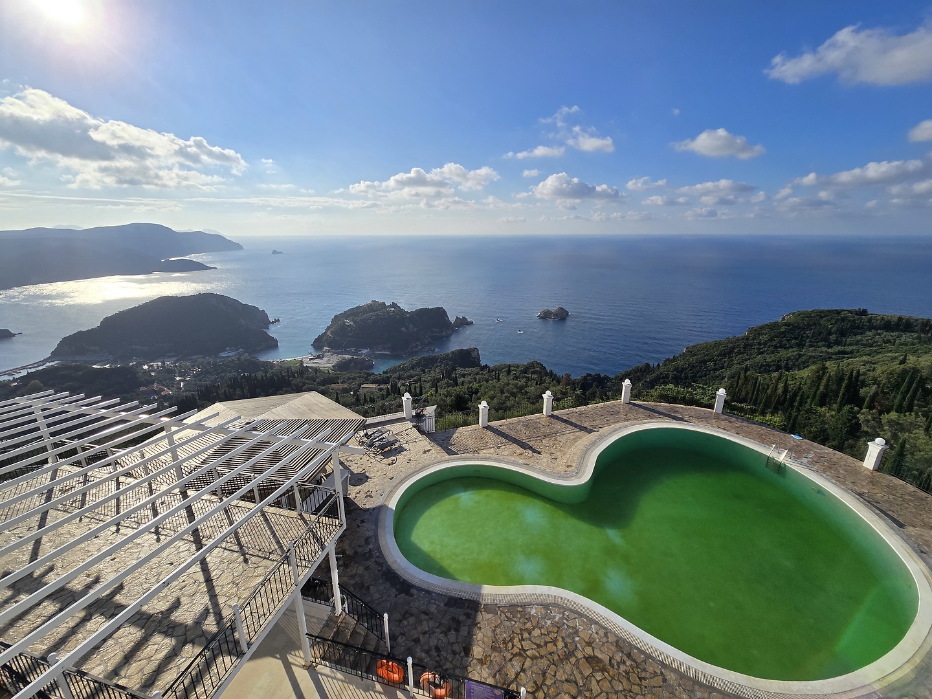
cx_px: 466
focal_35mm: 13
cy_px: 350
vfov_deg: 89.9
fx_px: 350
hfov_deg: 106.2
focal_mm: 2.2
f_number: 2.2
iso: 50
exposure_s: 1/5343
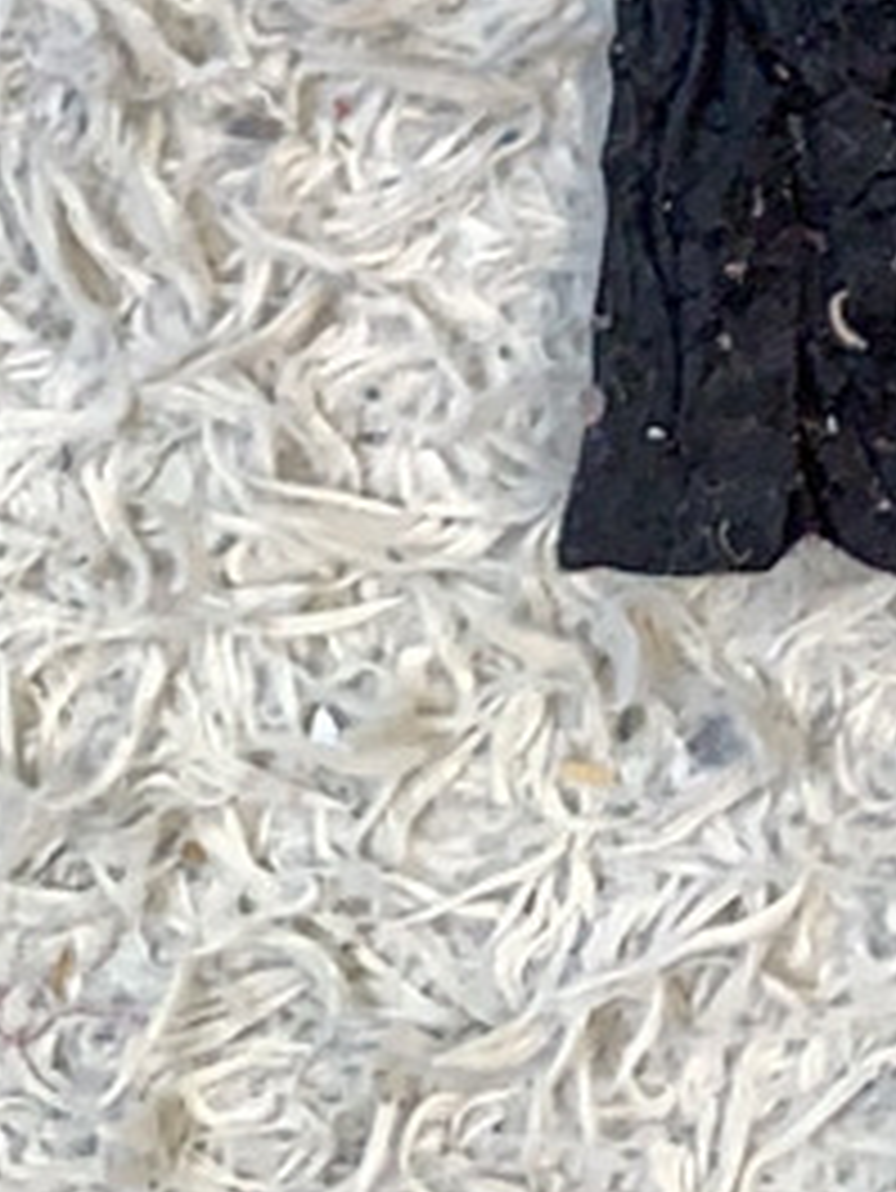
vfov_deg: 16.6
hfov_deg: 12.9
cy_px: -670
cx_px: 1499
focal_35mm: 106
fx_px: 3655
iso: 64
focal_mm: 4.25
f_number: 1.8
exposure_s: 1/100
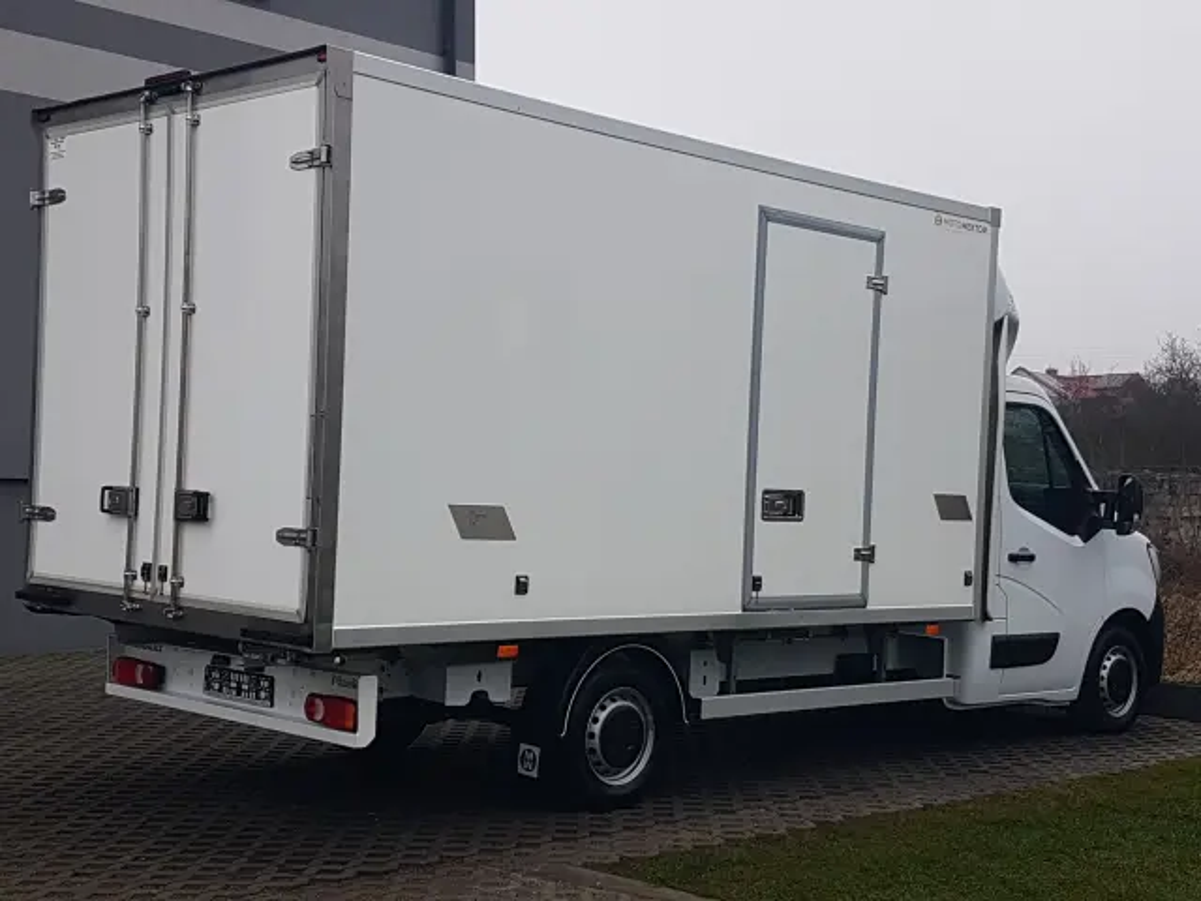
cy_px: 450
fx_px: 902
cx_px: 600
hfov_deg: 67.3
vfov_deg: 53.1
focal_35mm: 26
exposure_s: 1/168
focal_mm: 4.2
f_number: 1.7
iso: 40
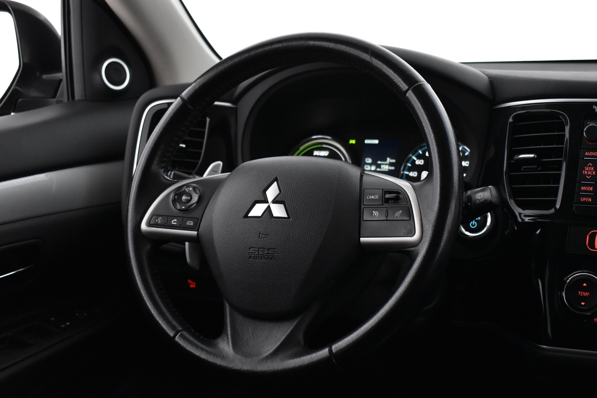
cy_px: 199
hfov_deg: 38.9
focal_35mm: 51
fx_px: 846
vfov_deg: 26.5
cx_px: 298
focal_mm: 34
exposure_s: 1/50
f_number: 4.5
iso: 3200
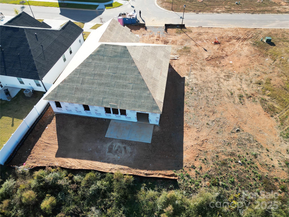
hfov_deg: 71.6
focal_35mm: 24
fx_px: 200
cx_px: 144
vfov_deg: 56.8
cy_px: 108
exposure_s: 1/1250
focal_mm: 6.72
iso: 200
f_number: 1.7
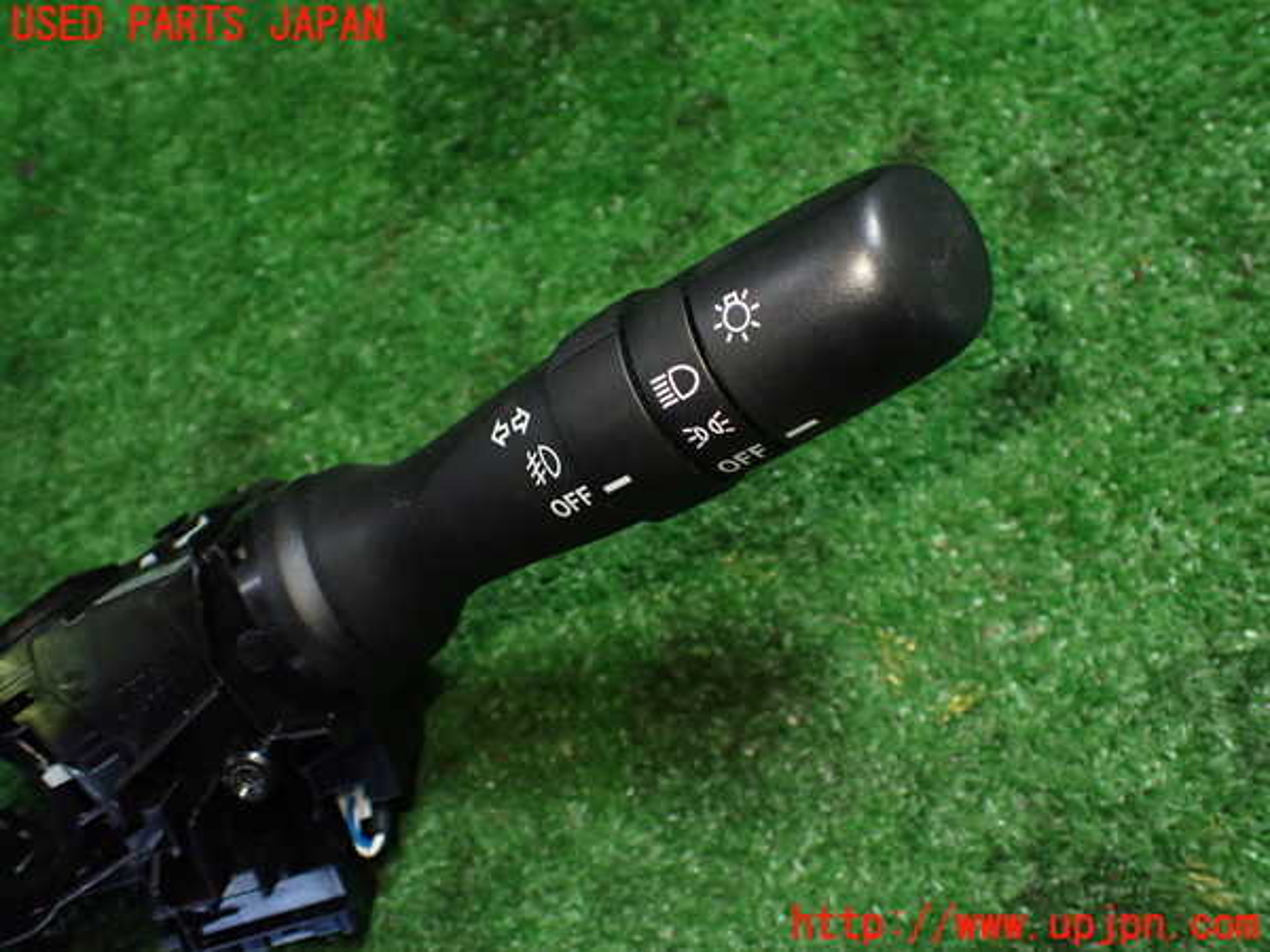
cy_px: 476
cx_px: 635
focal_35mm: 30
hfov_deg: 60.0
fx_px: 1101
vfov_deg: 46.8
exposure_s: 1/125
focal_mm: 5.4
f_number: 2.3
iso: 800
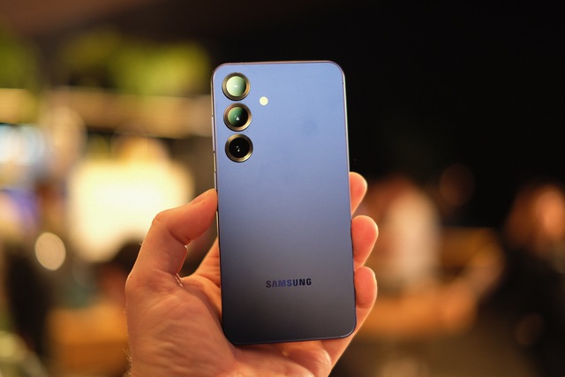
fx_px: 832
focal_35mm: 53
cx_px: 282
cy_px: 188
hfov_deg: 37.5
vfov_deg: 25.5
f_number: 1.4
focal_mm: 35
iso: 200
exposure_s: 1/100
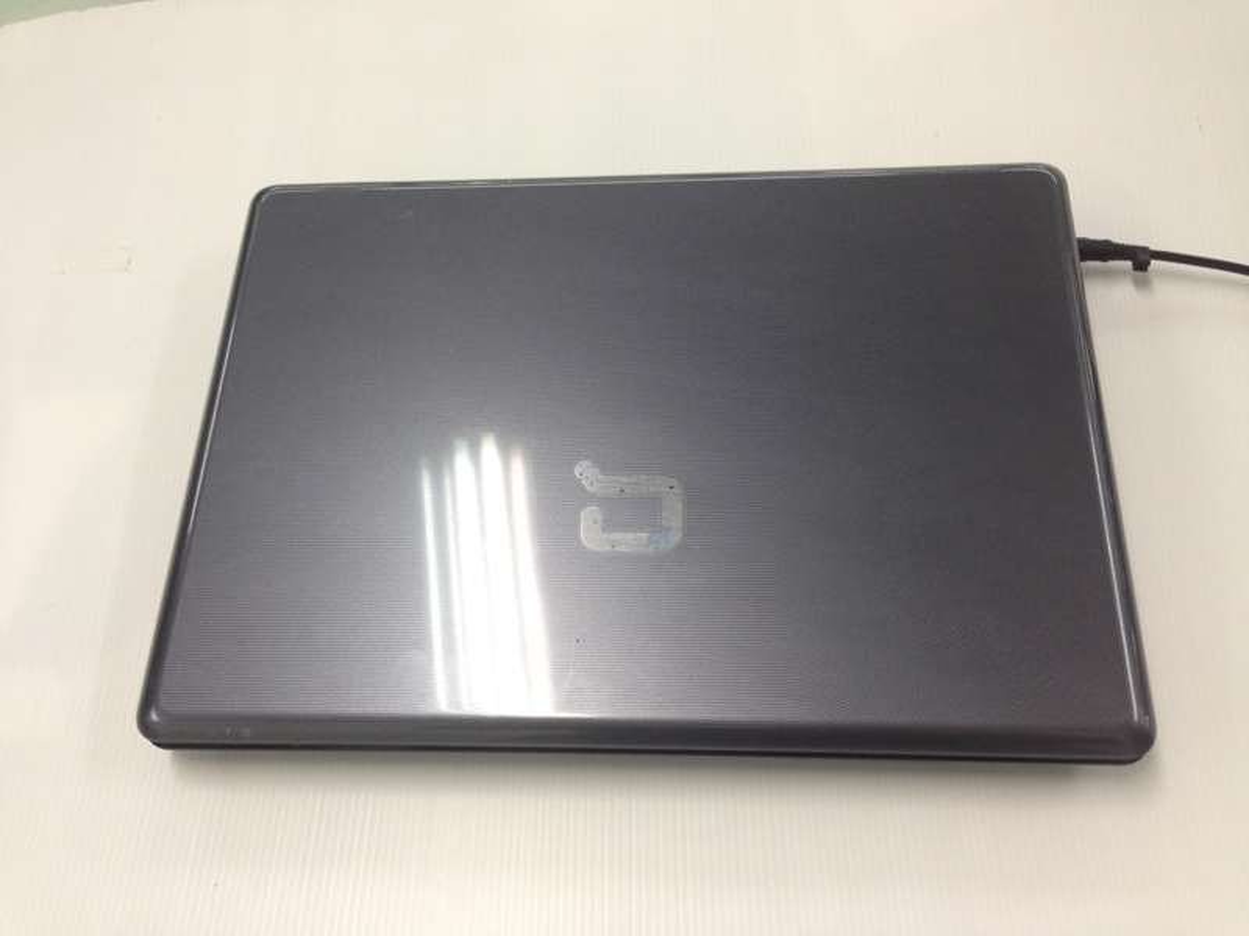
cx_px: 624
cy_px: 468
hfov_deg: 55.4
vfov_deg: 42.9
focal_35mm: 33
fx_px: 1191
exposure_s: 1/20
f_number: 2.4
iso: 64
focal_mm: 4.12
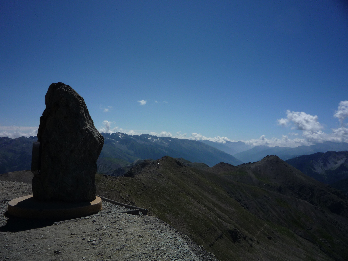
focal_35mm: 30
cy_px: 130
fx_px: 302
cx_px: 174
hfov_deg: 60.0
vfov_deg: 46.8
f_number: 7.1
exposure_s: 1/800
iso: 100
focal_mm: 5.2
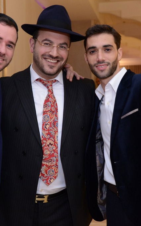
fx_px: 455
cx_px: 47
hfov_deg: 17.6
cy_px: 113
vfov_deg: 27.9
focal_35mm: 74
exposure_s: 1/40
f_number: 4
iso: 2000
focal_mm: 48
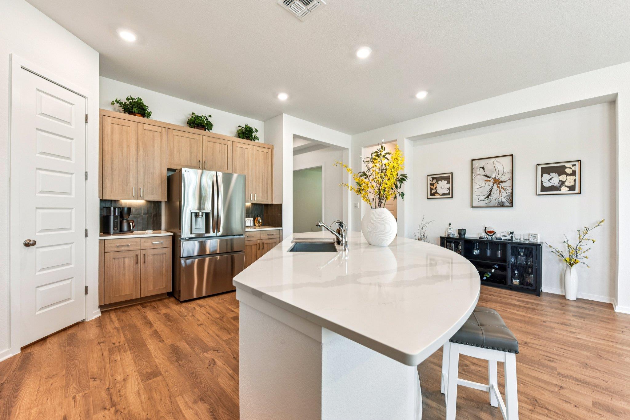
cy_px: 210
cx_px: 315
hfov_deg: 100.4
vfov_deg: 77.3
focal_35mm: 15
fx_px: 262
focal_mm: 15
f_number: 8
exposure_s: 1/15
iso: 320
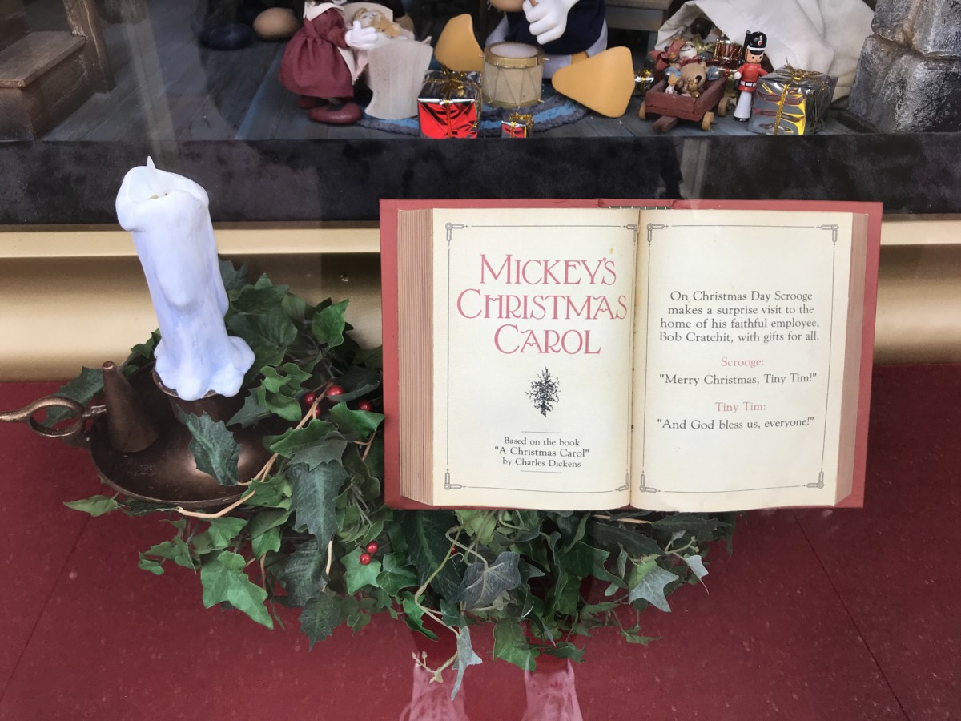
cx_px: 480
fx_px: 777
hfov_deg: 63.4
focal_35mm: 28
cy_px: 360
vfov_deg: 49.7
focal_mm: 3.99
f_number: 1.8
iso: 20
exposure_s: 1/507
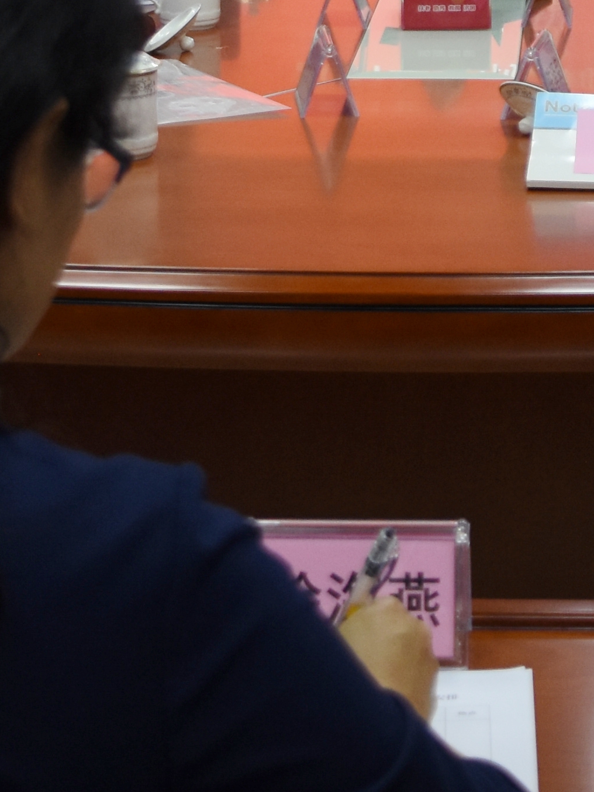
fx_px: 3069
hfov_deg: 11.0
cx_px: 546
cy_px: -200
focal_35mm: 134
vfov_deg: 14.2
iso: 500
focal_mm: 21
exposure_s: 1/80
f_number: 4
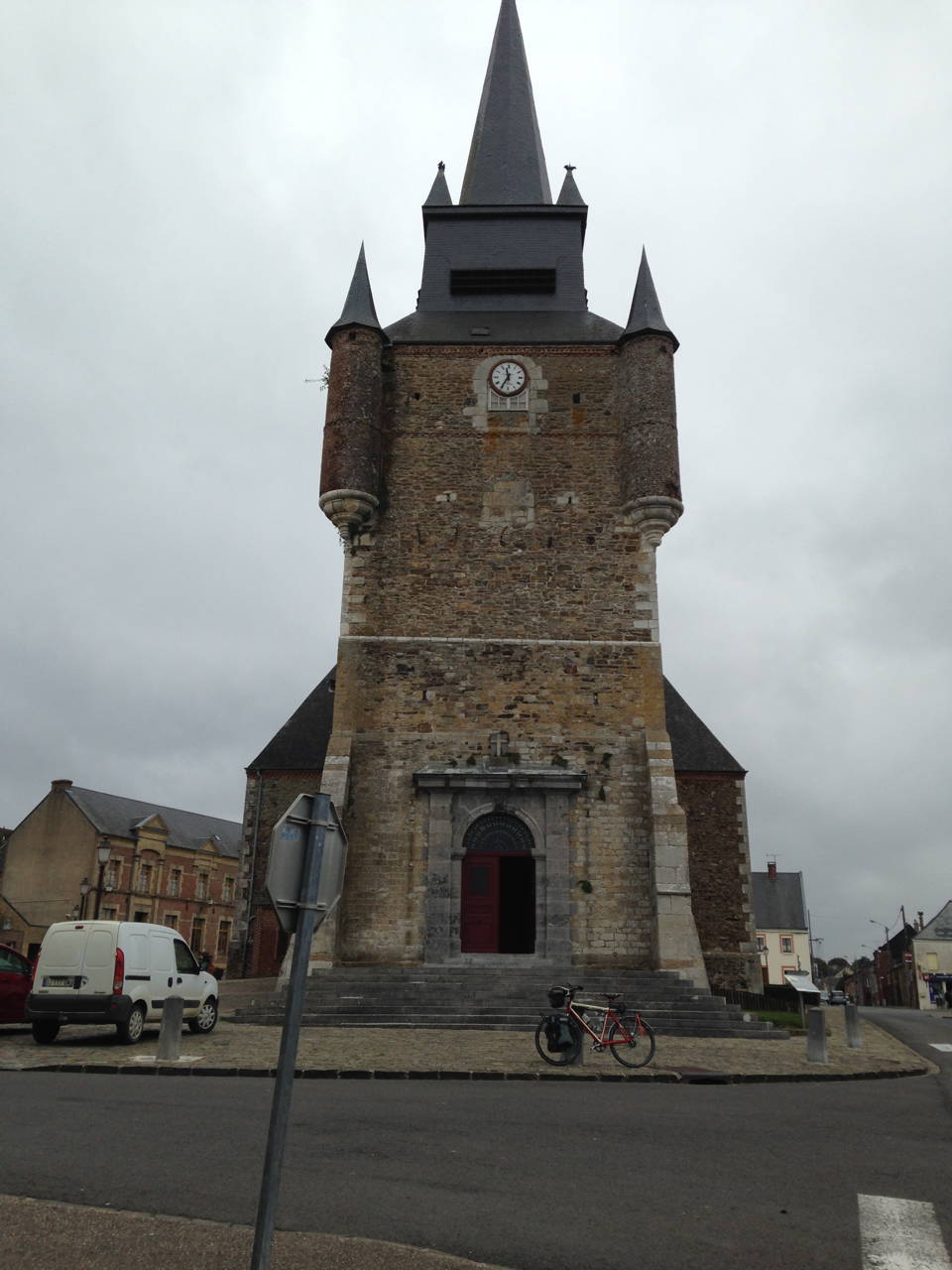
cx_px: 476
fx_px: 1210
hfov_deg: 42.9
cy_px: 635
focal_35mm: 33
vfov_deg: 55.4
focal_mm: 4.12
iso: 50
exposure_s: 1/553
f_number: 2.4
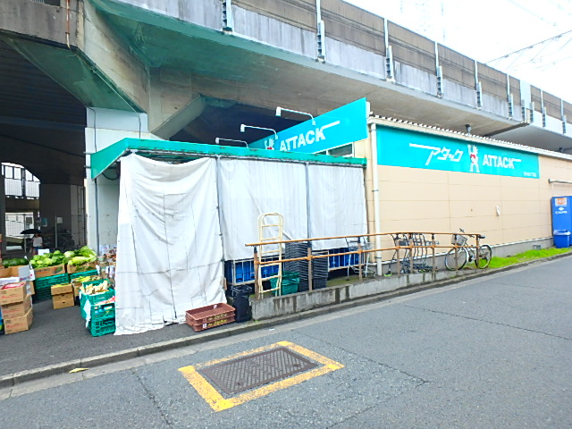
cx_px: 286
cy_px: 214
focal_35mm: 21
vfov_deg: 63.4
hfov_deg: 79.0
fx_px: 347
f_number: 3.5
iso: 125
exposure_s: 1/250
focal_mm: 3.7
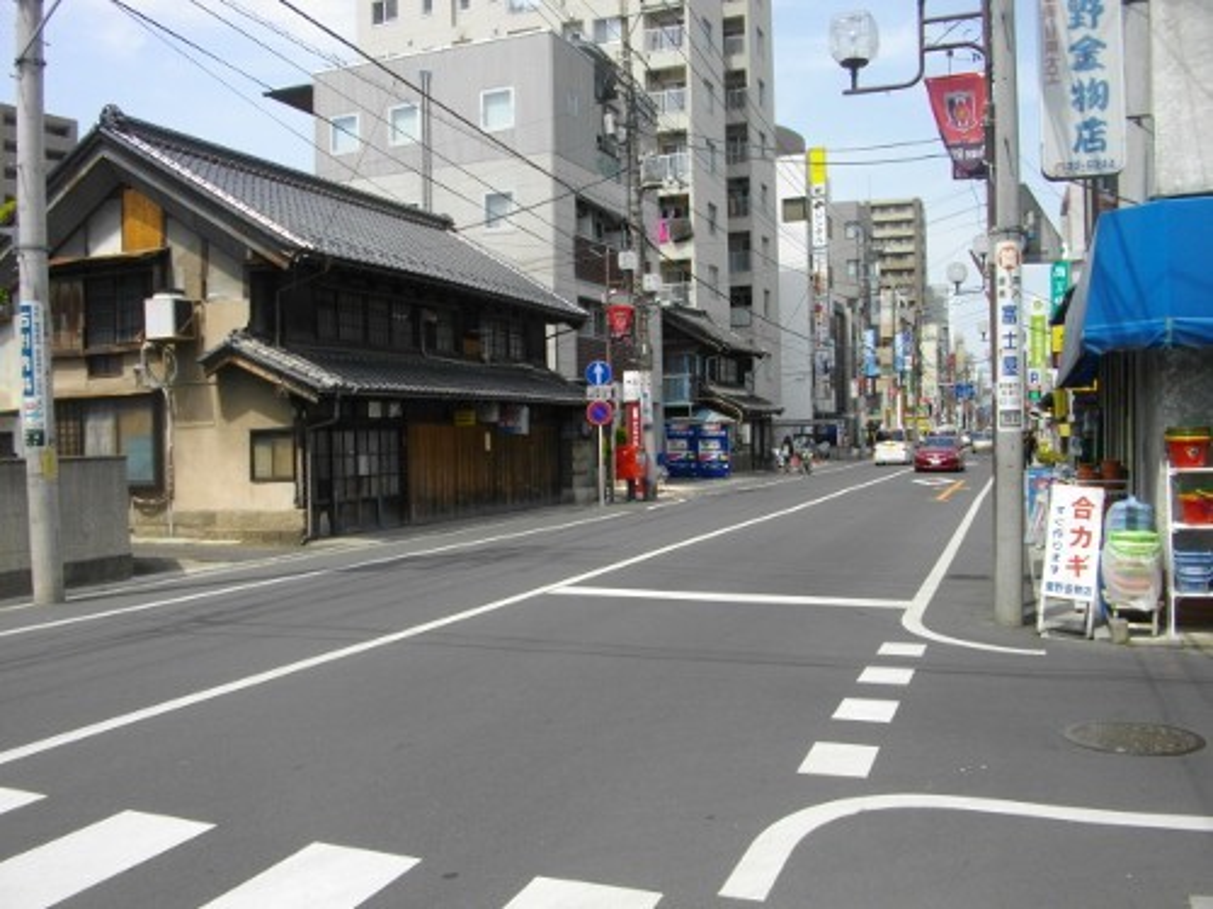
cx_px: 606
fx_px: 1121
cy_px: 454
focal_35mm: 32
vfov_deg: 44.2
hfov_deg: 56.8
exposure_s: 1/320
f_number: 5.5
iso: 100
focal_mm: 5.7
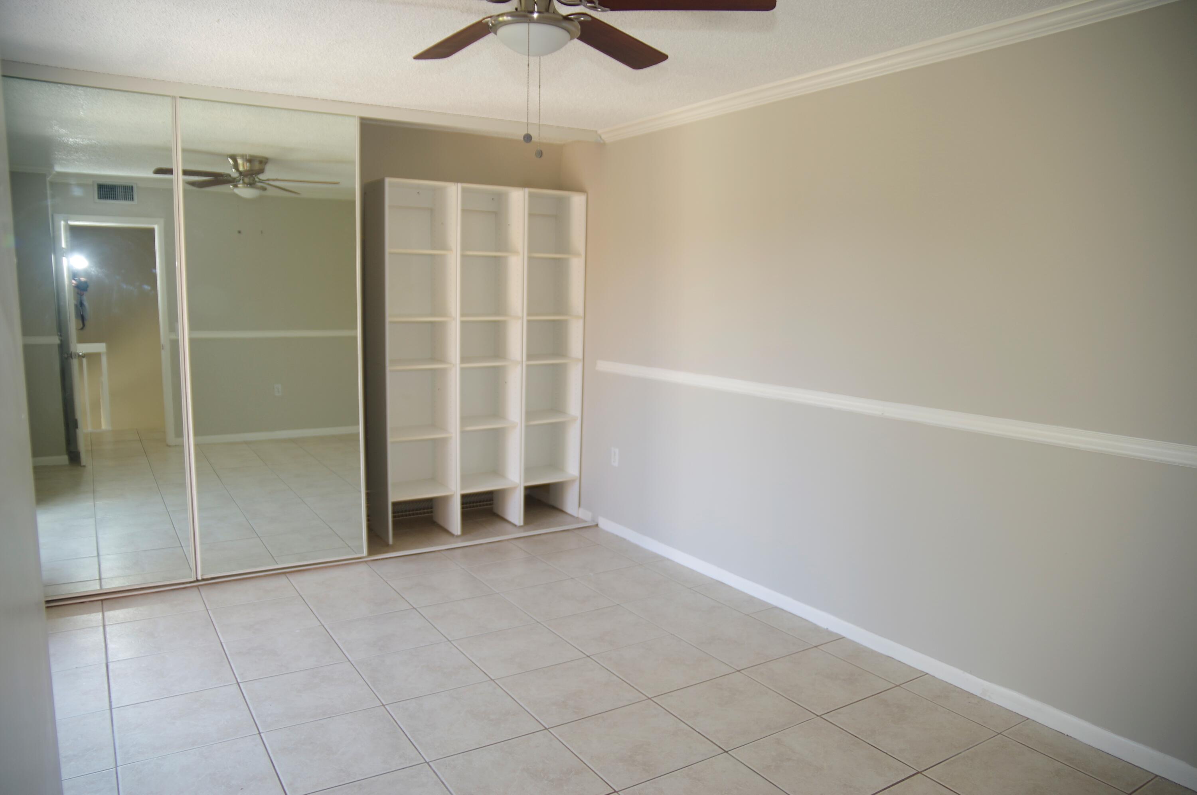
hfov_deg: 73.8
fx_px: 797
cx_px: 598
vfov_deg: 53.0
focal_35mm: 24
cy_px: 398
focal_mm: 16.25
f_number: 2.8
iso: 100
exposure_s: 1/50
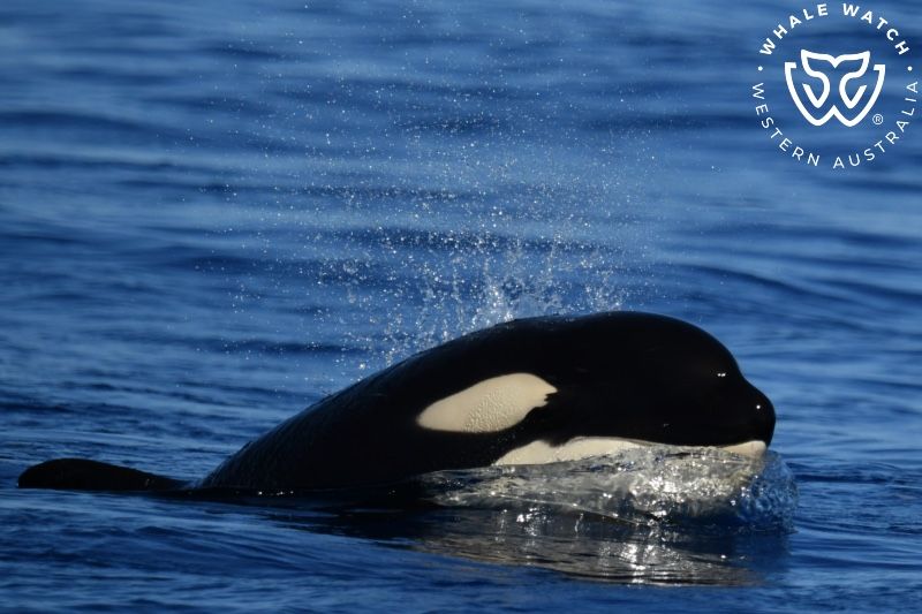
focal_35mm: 450
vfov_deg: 3.1
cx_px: 461
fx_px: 11522
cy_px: 307
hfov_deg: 4.6
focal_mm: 450
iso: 640
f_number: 6
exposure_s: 1/8000
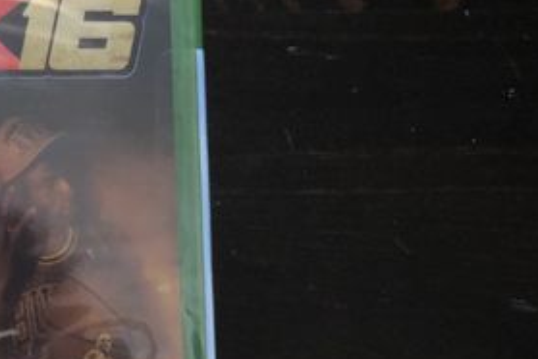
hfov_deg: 25.2
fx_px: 1091
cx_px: -89
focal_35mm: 73
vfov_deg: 18.7
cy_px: 213
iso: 100
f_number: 1.8
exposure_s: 1/12
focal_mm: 4
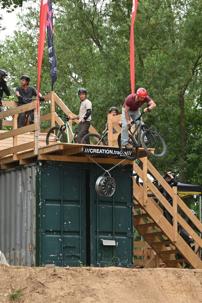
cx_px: 122
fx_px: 1775
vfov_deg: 9.8
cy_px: 151
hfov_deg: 6.5
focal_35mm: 211
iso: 500
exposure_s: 1/400
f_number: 5
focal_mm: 140
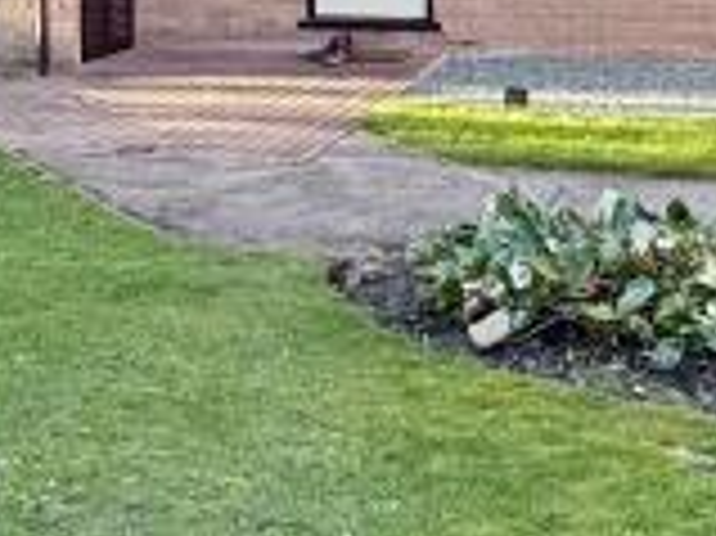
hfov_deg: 21.7
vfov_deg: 15.3
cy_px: -243
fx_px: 1860
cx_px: 225
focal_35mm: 90
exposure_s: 1/99
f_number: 2.2
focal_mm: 2.22
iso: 40
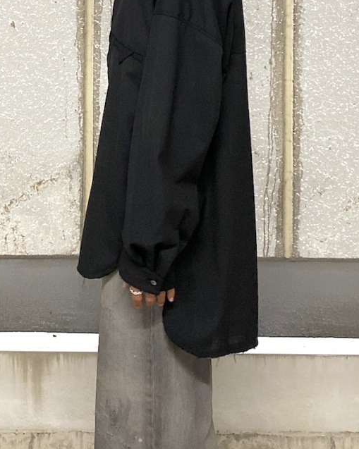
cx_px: 162
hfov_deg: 43.3
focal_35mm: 34
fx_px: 452
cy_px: 181
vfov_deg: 52.5
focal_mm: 4.25
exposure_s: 1/41
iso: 500
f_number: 1.8
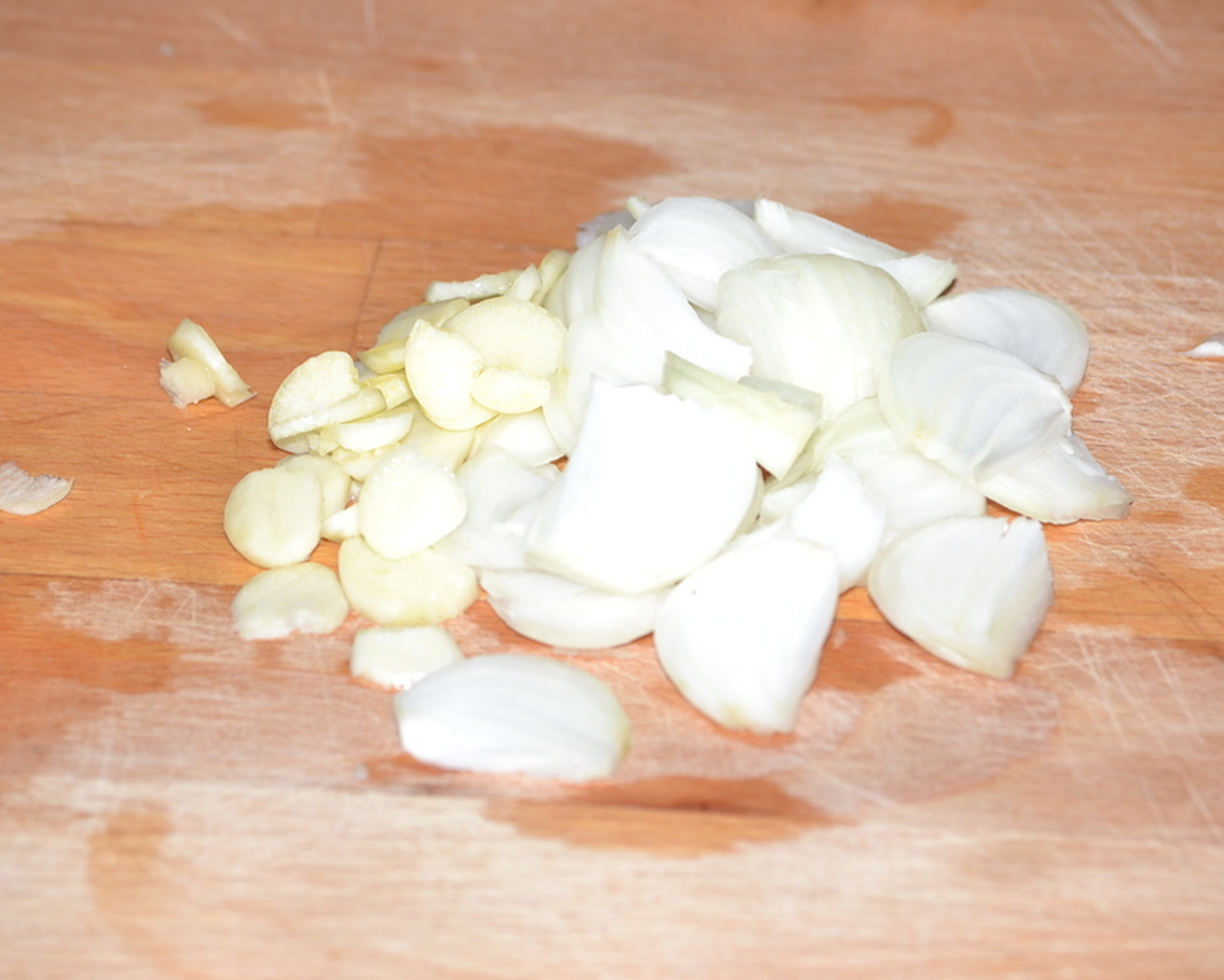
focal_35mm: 170
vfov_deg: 9.1
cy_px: 490
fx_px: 6161
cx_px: 593
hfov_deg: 11.3
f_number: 8
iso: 220
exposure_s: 1/125
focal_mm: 100
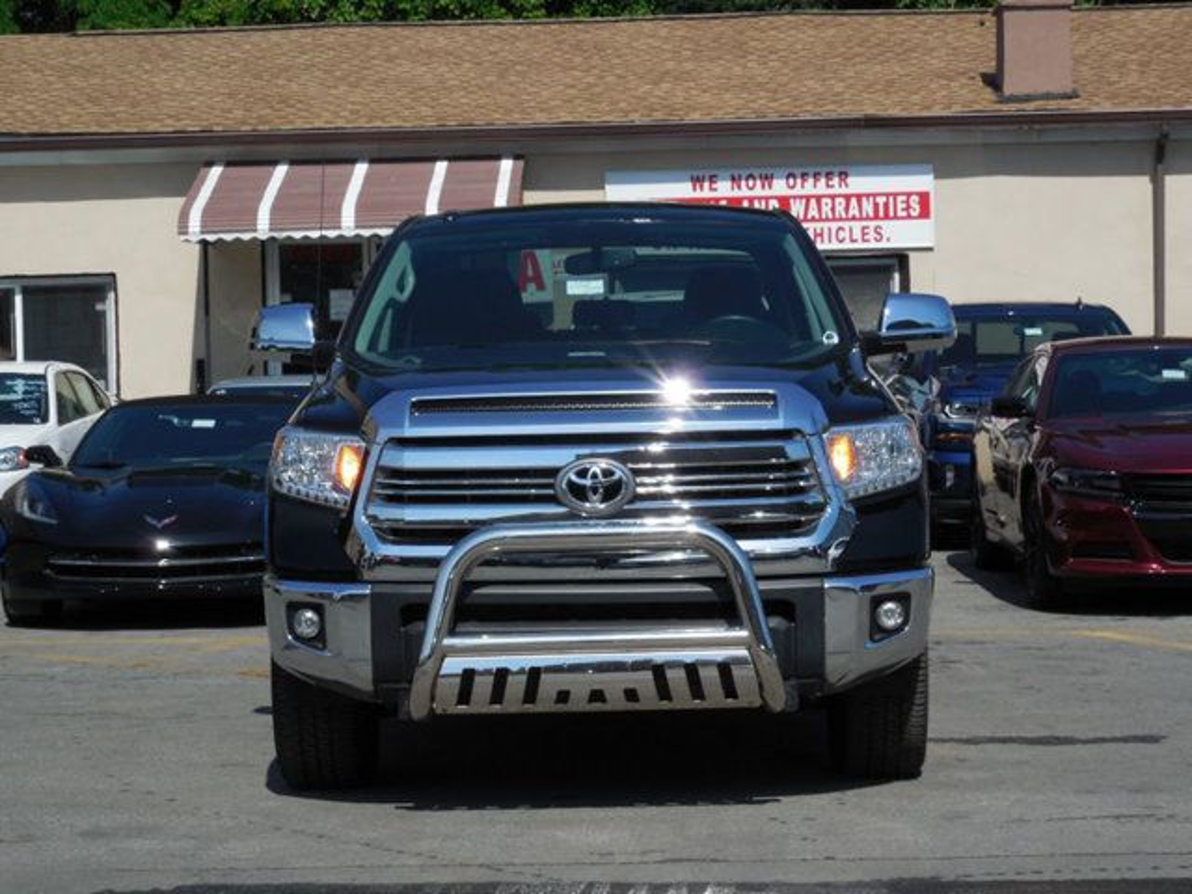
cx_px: 596
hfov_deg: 25.0
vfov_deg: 18.9
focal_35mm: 78
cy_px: 447
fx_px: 2686
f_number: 4.5
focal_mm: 14.1
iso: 125
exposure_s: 1/1000
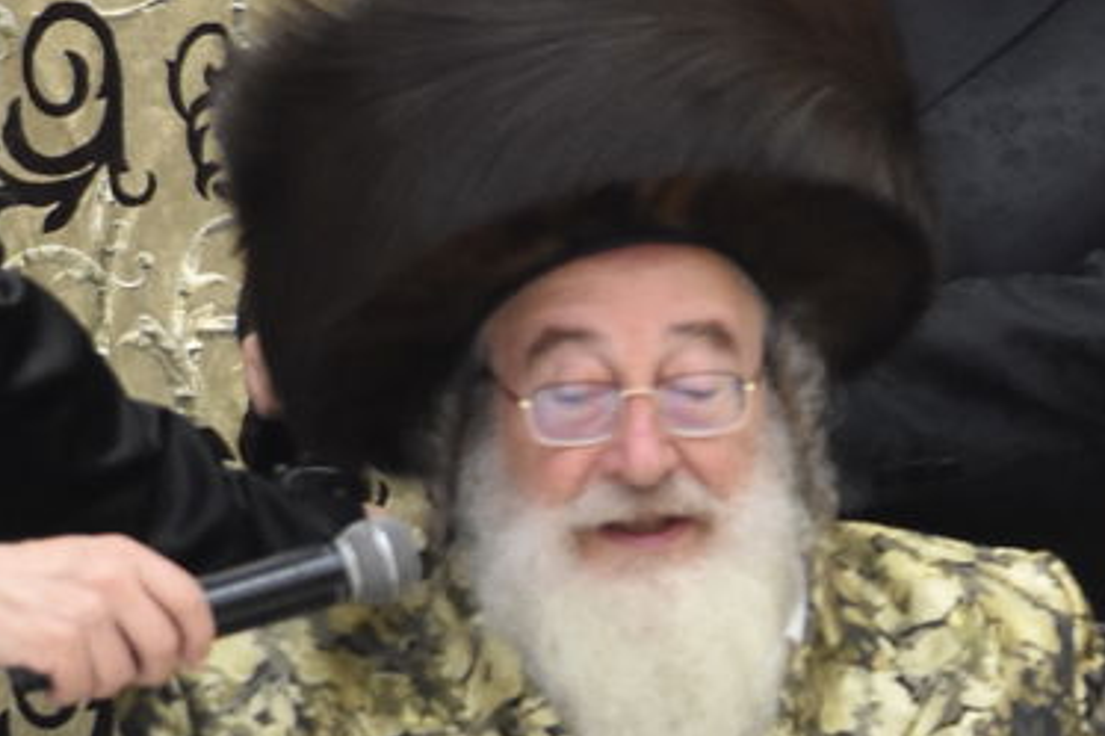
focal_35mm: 551
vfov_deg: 2.5
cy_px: 517
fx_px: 16904
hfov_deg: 3.7
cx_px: 1782
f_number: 5.6
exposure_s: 1/80
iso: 1600
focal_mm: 98
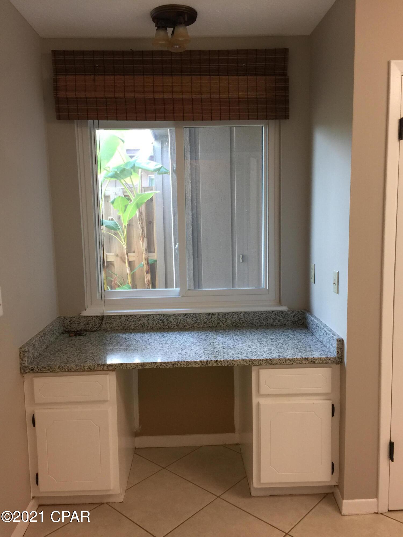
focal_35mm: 29
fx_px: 450
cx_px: 202
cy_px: 268
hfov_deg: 48.2
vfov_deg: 61.7
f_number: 2.2
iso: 50
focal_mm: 4.15
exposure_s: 1/15
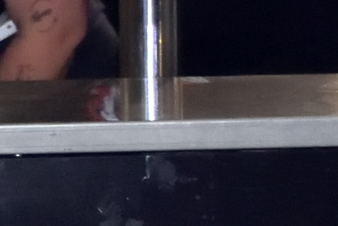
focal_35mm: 473
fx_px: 4441
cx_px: -664
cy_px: -223
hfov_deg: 4.2
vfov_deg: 2.9
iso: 5000
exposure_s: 1/60
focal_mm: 44
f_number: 4.2
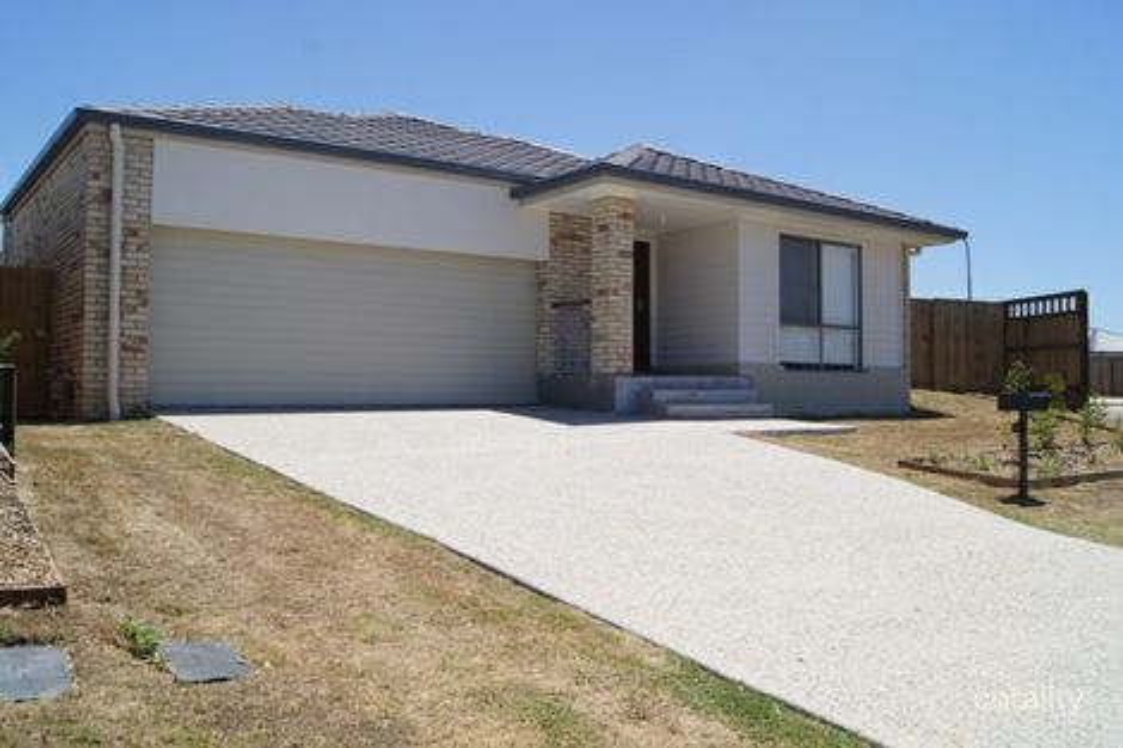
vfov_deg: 47.9
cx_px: 562
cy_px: 374
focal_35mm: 27
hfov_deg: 67.4
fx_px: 842
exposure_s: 1/500
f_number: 10
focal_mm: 18
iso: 200
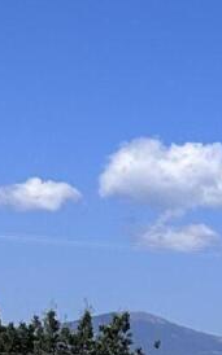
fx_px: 1802
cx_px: 688
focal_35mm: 186
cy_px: 609
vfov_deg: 10.7
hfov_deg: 6.4
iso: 80
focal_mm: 6.86
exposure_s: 1/6623
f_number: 1.78
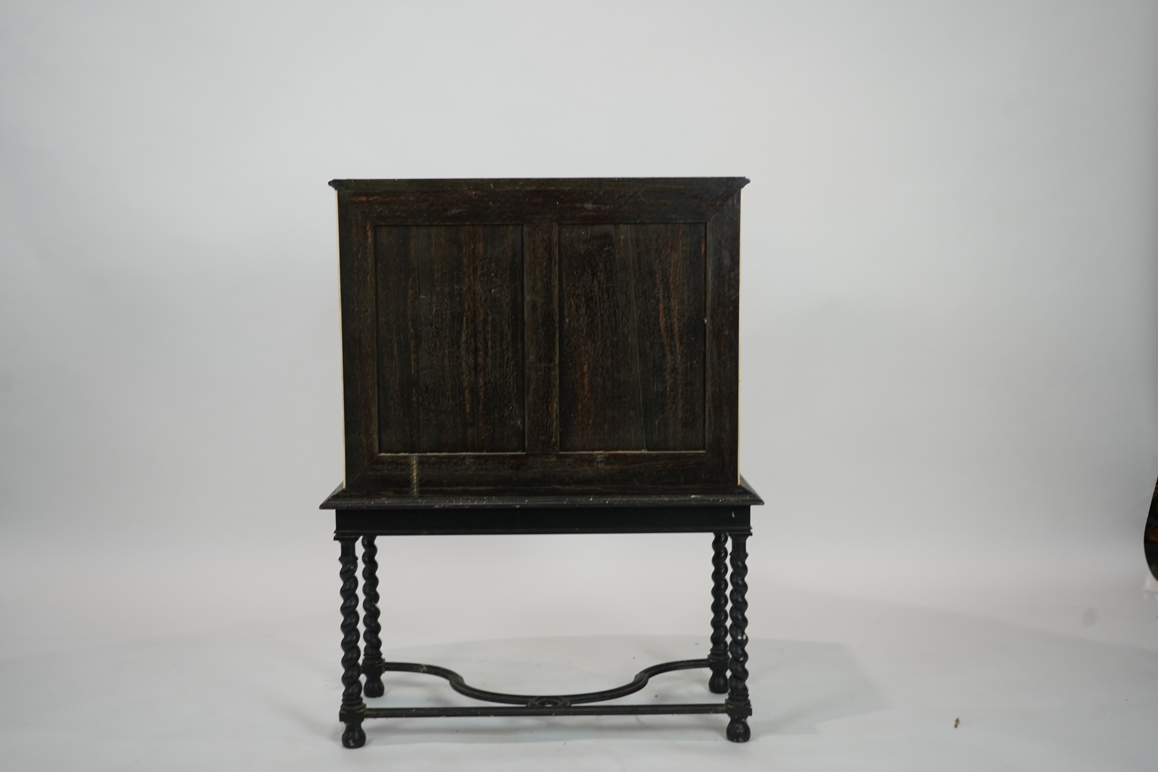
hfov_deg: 53.1
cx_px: 579
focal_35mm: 36
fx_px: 1158
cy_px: 386
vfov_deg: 36.9
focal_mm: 36
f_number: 5
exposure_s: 1/60
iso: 400
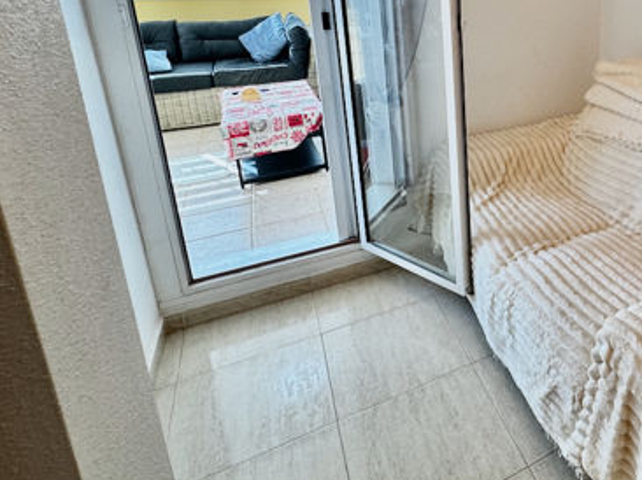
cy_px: 96
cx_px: 576
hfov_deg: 56.5
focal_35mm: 27
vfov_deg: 48.4
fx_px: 500
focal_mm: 2.22
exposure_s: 1/100
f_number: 2.2
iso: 100
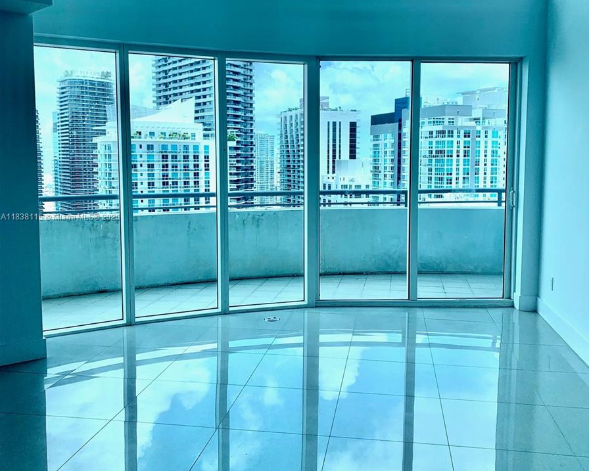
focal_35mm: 34
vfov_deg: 43.3
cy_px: 217
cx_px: 295
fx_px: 593
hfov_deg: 52.8
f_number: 1.8
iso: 25
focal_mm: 4.25
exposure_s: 1/711
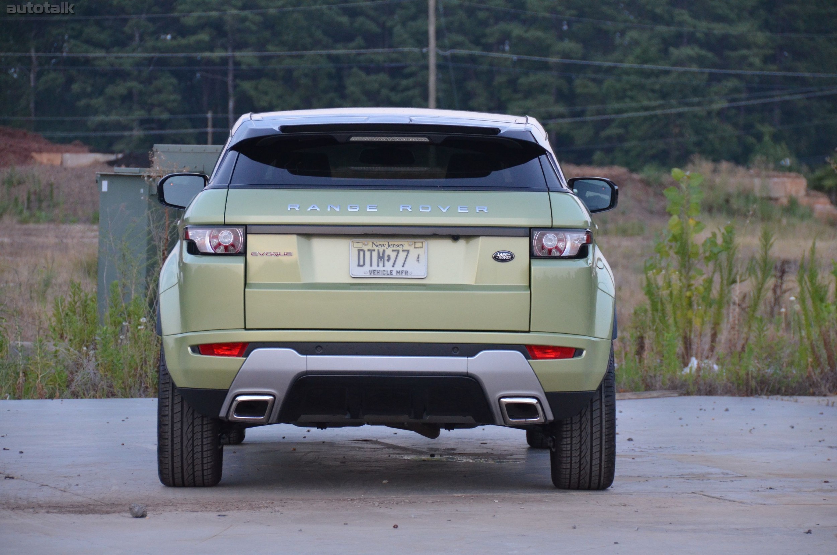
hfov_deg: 13.1
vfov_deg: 8.7
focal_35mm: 158
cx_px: 418
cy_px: 278
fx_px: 3654
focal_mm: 105
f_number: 5.3
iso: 1600
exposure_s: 1/160
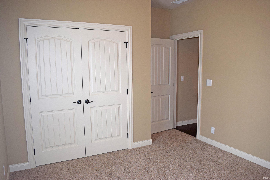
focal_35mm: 27
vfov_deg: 47.9
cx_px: 135
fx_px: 202
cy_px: 90
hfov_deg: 67.4
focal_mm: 18
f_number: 5
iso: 800
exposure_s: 1/100
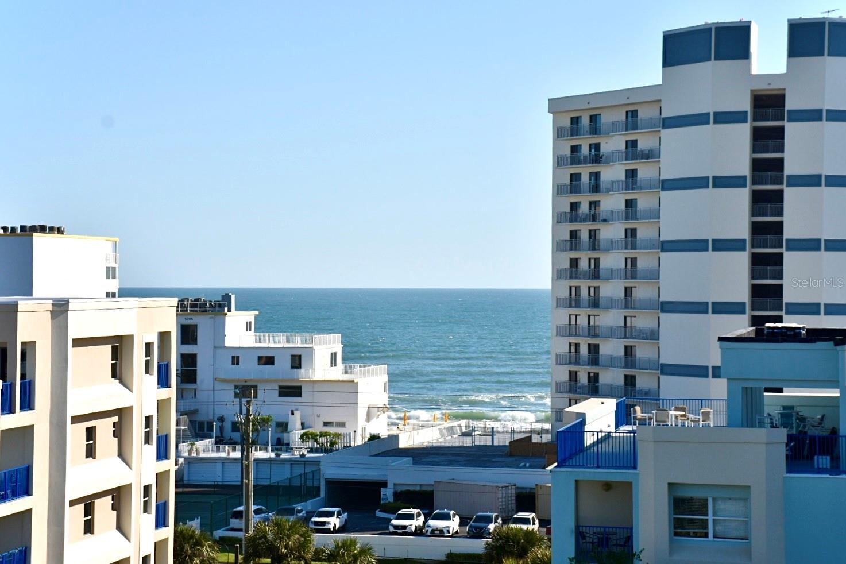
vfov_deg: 16.3
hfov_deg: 24.2
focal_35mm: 84
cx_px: 423
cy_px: 282
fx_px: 1974
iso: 220
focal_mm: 56
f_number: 8
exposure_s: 1/1000
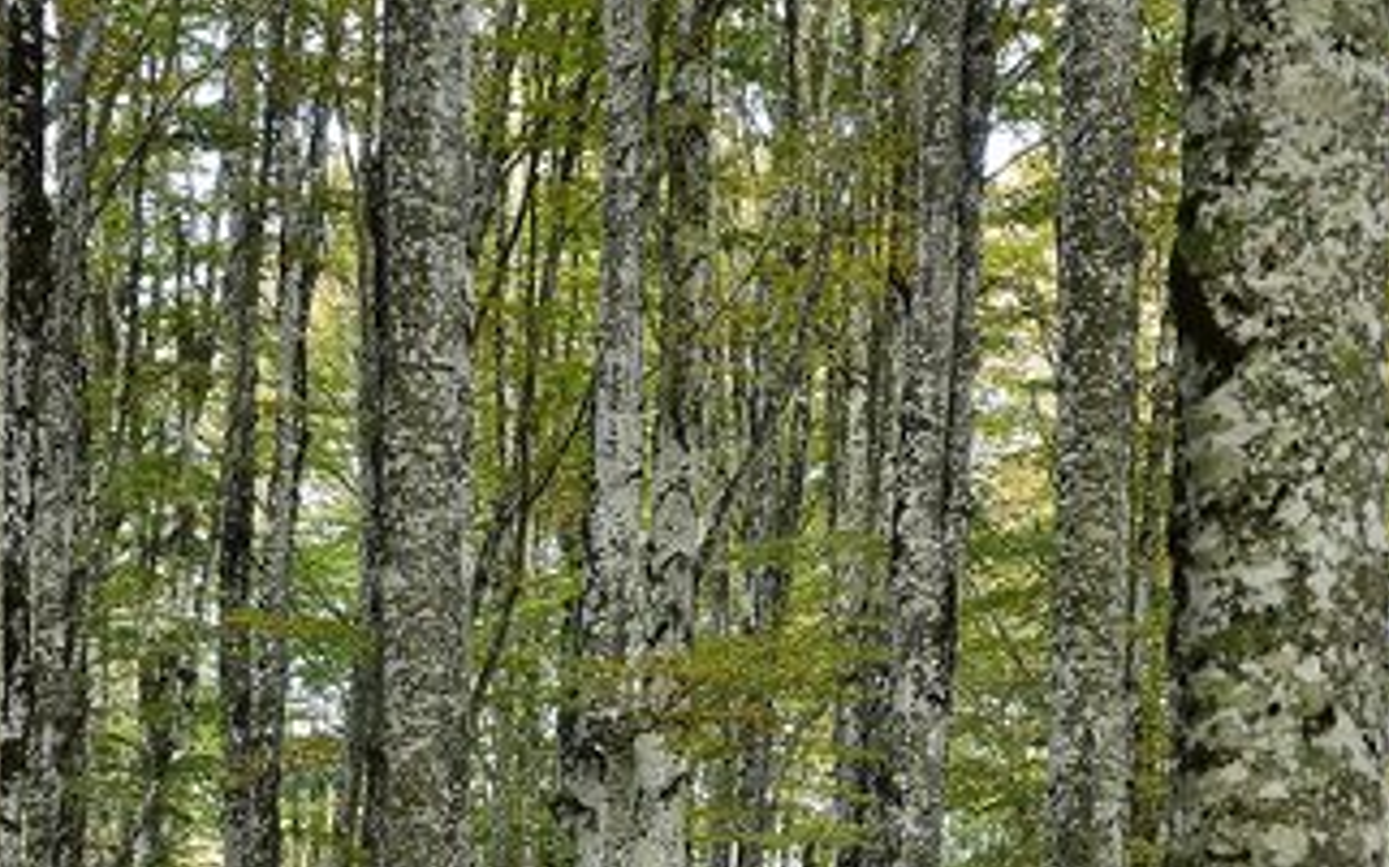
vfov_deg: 8.8
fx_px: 5601
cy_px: 927
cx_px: 794
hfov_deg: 14.1
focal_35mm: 148
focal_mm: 52
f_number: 5
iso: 400
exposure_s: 1/40
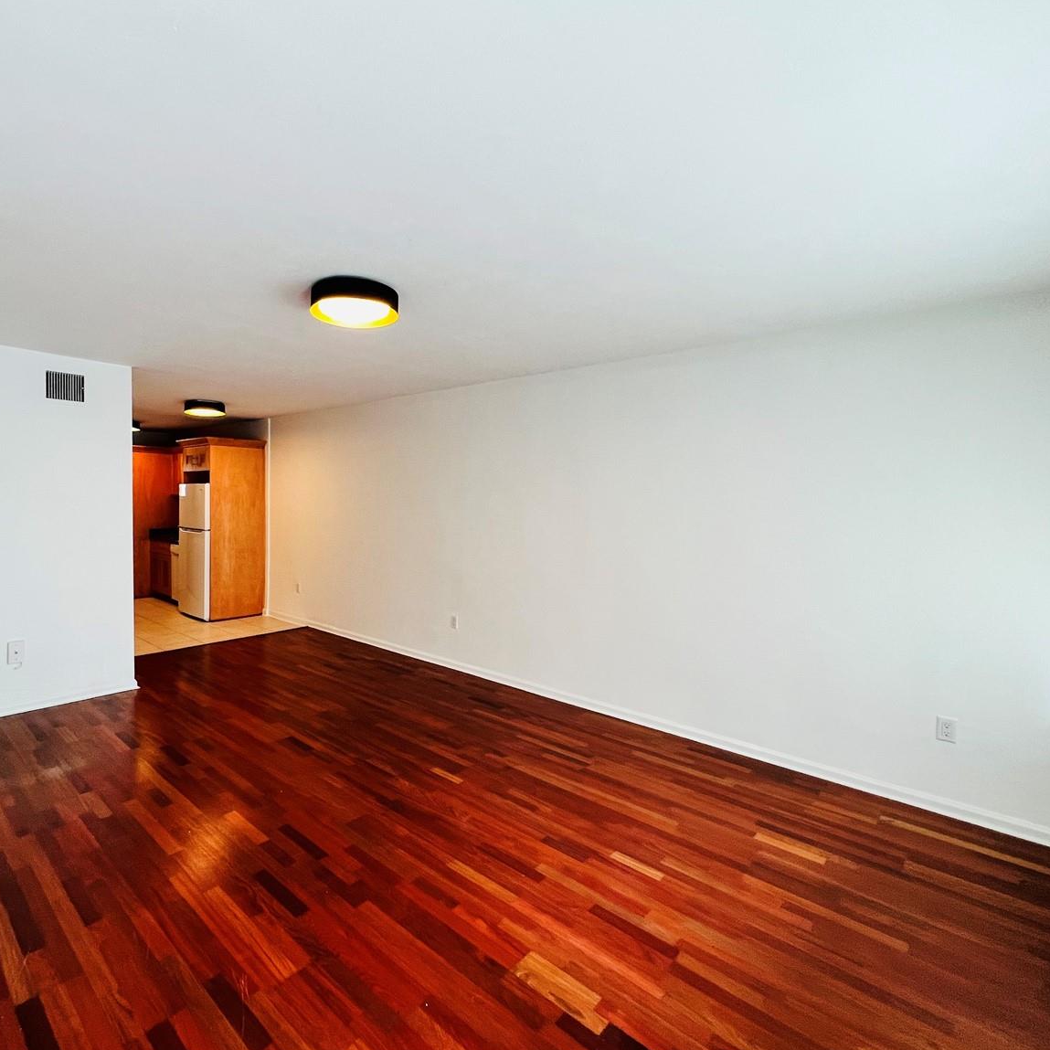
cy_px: 525
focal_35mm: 16
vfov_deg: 87.4
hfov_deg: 86.1
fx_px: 549
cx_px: 409
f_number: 1.8
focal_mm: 1.57
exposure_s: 1/120
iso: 200
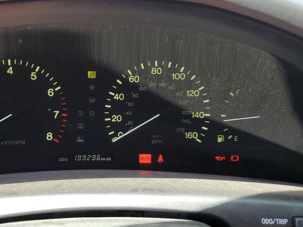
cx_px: 93
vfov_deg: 36.8
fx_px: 341
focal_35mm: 39
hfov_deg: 46.8
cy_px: 108
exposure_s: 1/204
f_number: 1.5
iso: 50
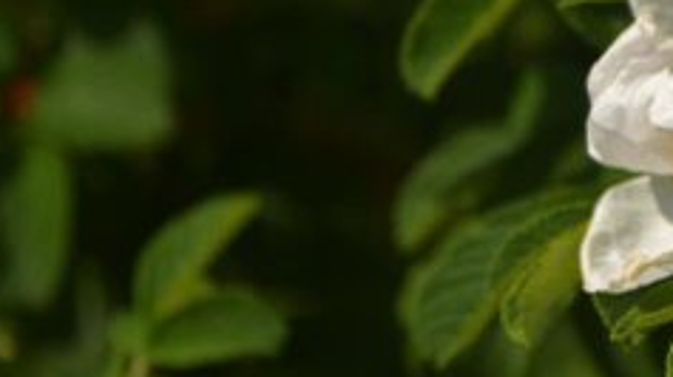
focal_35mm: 371
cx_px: 684
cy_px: 160
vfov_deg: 3.3
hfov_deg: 5.8
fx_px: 6617
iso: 100
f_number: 4
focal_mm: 70
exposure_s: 1/800
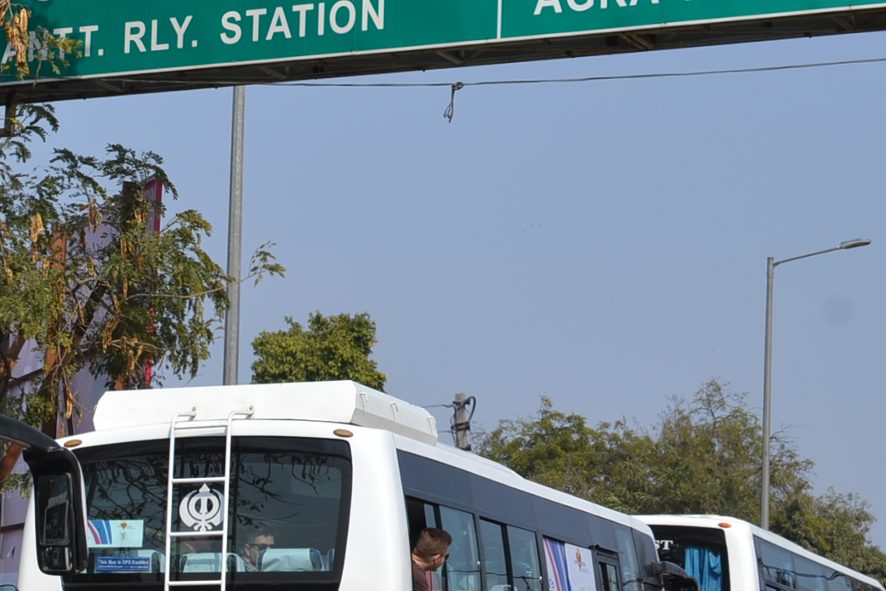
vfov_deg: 11.7
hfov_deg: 17.1
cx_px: -50
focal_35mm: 116
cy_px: 592
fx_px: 2858
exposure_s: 1/320
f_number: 9
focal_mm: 35
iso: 100
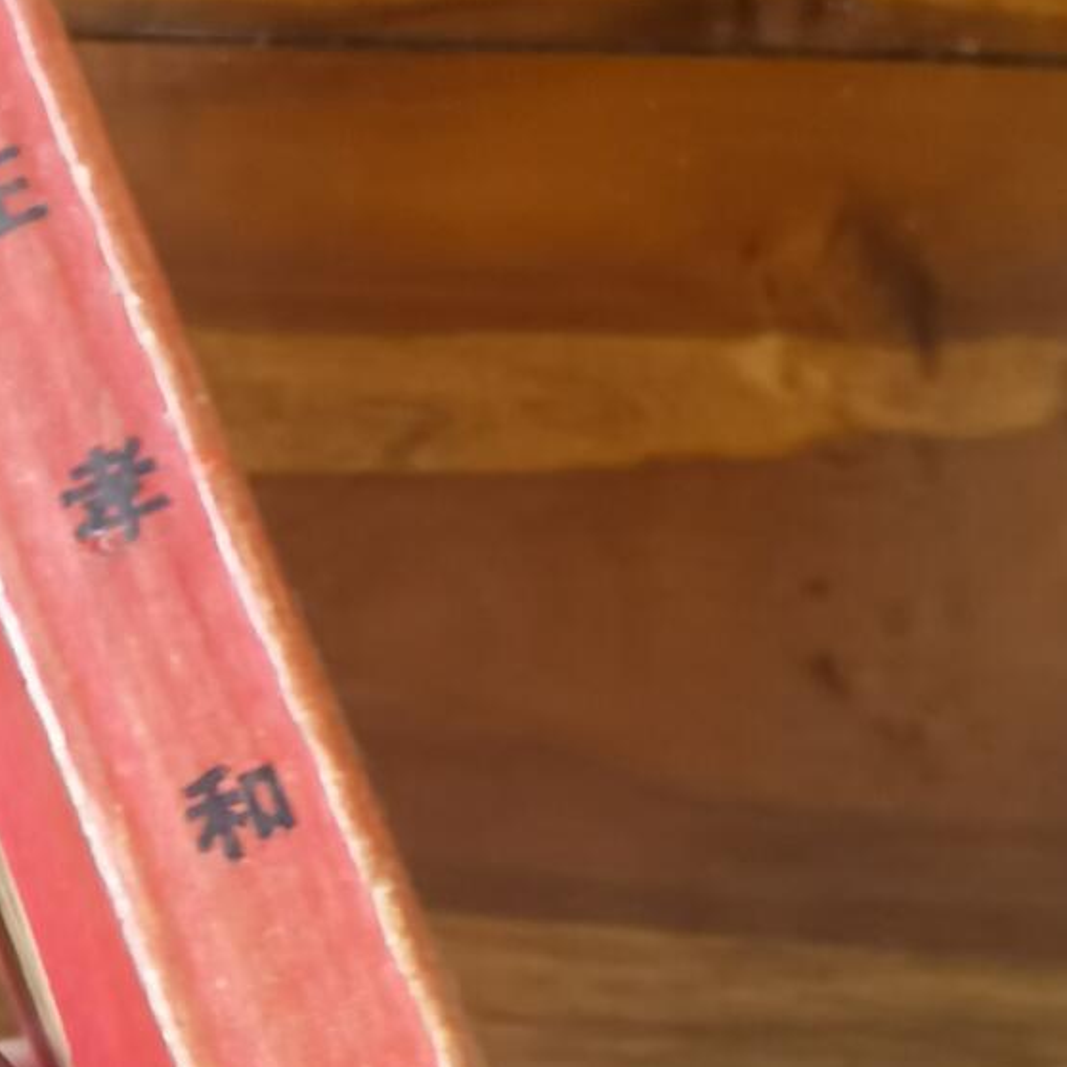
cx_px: 329
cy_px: 1191
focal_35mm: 77
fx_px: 2685
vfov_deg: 21.3
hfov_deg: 22.4
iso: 400
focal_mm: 2.26
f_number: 2.2
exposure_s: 1/33.3
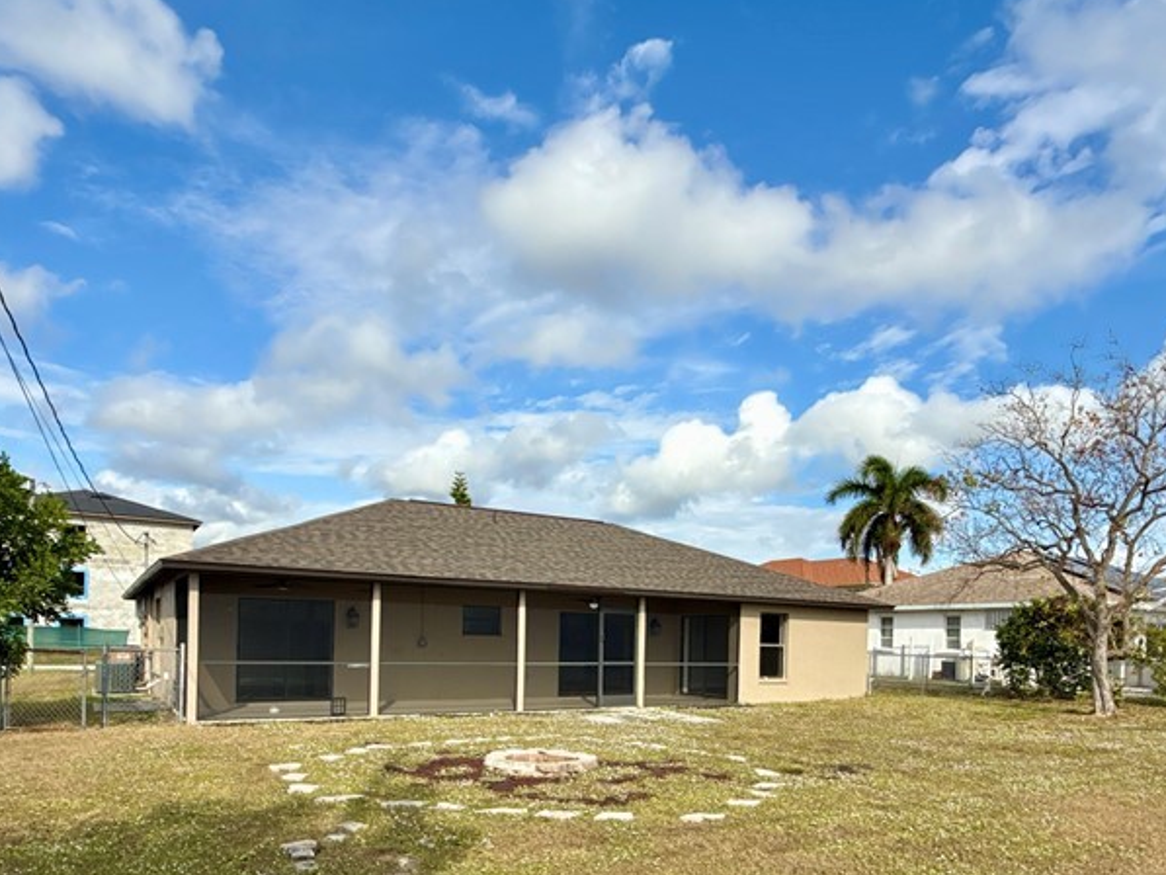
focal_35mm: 24
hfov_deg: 71.6
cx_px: 584
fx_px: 809
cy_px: 645
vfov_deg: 54.5
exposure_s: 1/2024
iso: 50
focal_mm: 2.22
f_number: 2.2
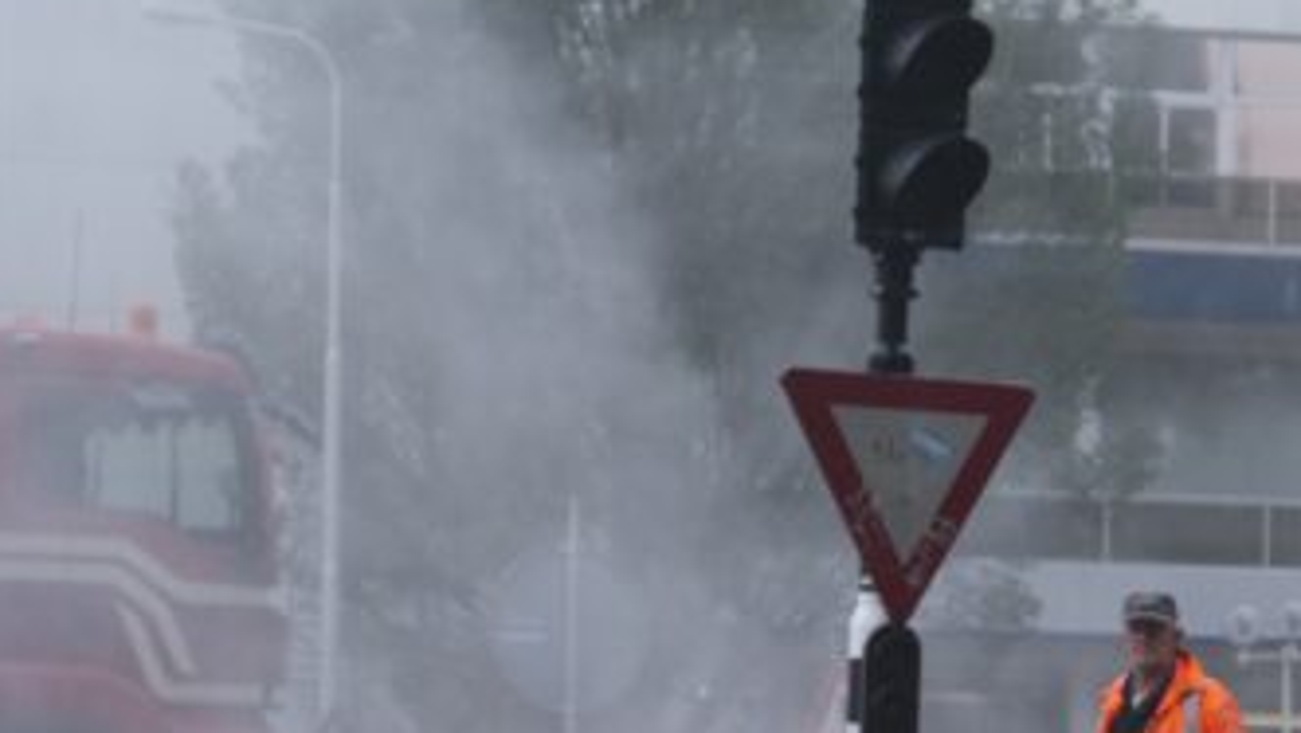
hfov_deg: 10.8
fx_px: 6867
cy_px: 682
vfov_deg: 6.1
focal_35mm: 199
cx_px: 1160
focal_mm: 70
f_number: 6.3
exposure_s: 1/320
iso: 200
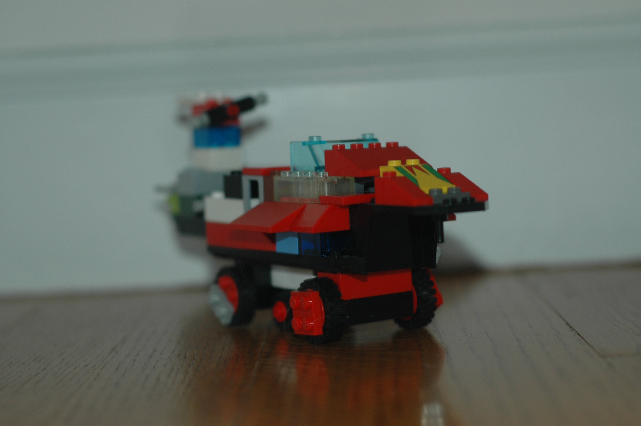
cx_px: 320
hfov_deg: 27.0
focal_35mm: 75
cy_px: 213
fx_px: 1334
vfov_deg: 18.1
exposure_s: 1/60
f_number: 3.2
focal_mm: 50
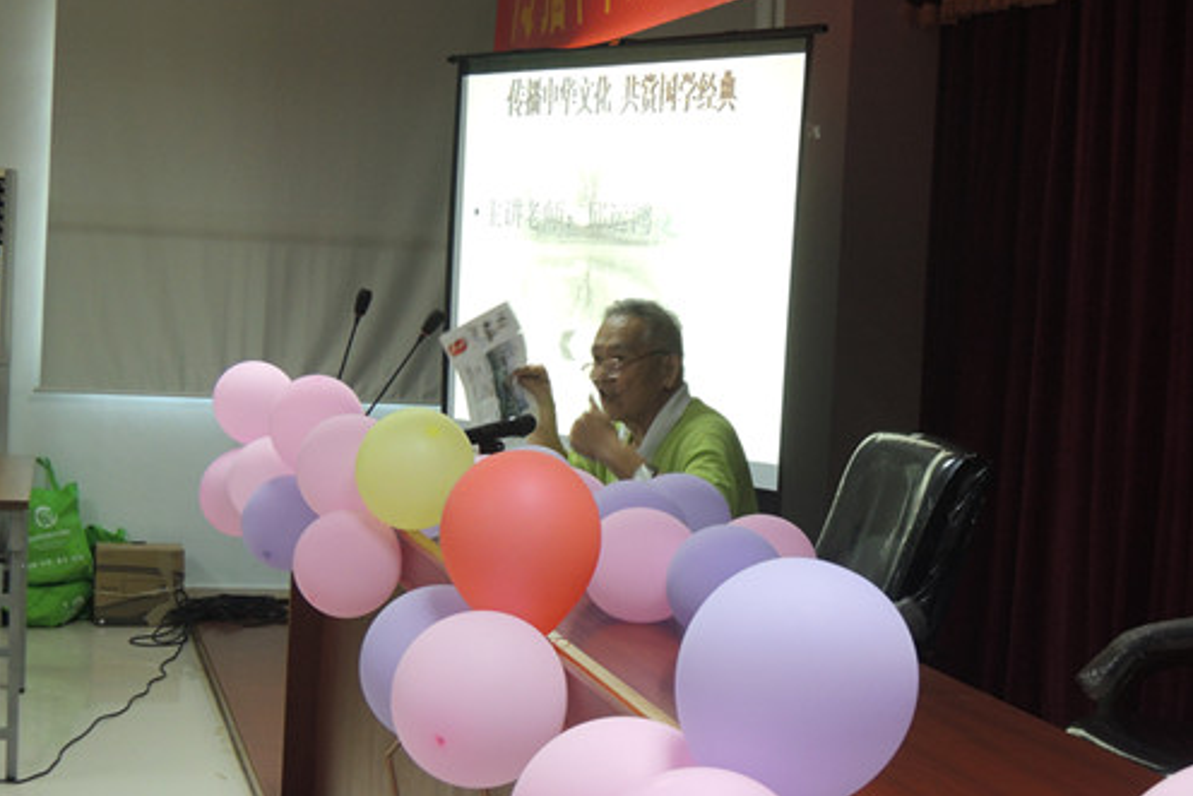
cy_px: 364
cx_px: 594
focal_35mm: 65
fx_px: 2155
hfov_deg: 31.0
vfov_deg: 20.9
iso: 400
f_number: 4.2
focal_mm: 11.1
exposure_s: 1/25
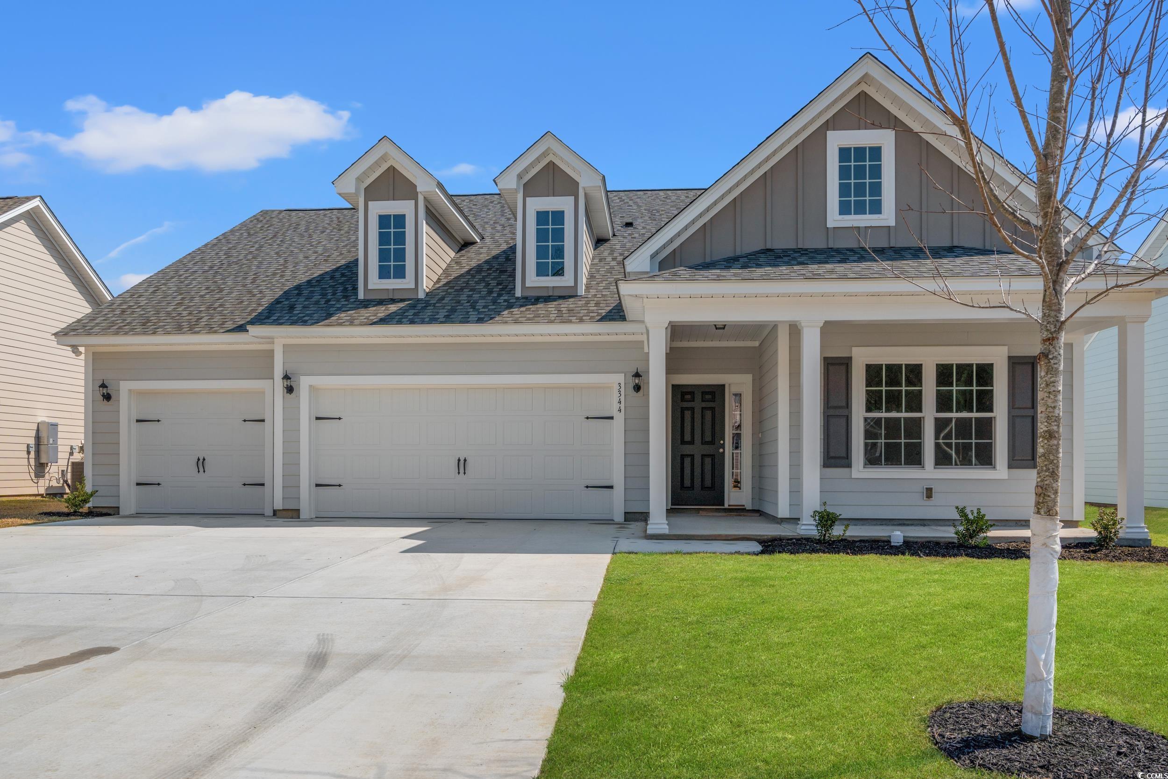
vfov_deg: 50.4
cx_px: 584
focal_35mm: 26
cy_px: 390
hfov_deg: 70.4
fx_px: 827
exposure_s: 1/1000
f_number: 9
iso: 250
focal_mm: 25.5
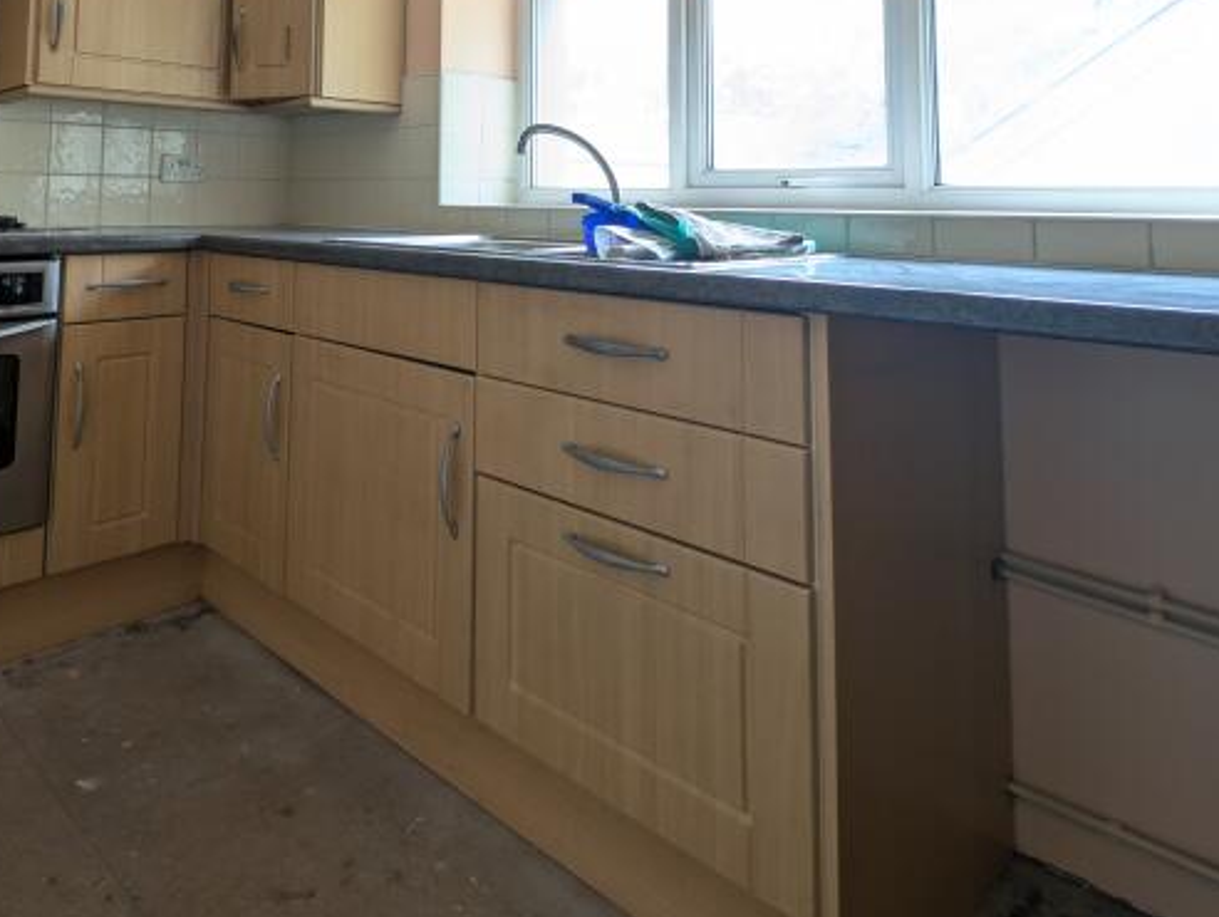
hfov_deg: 68.5
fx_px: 881
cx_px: 478
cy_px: 128
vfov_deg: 50.1
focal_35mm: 25
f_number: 1.95
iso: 41
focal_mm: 2.23
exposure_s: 1/40.4
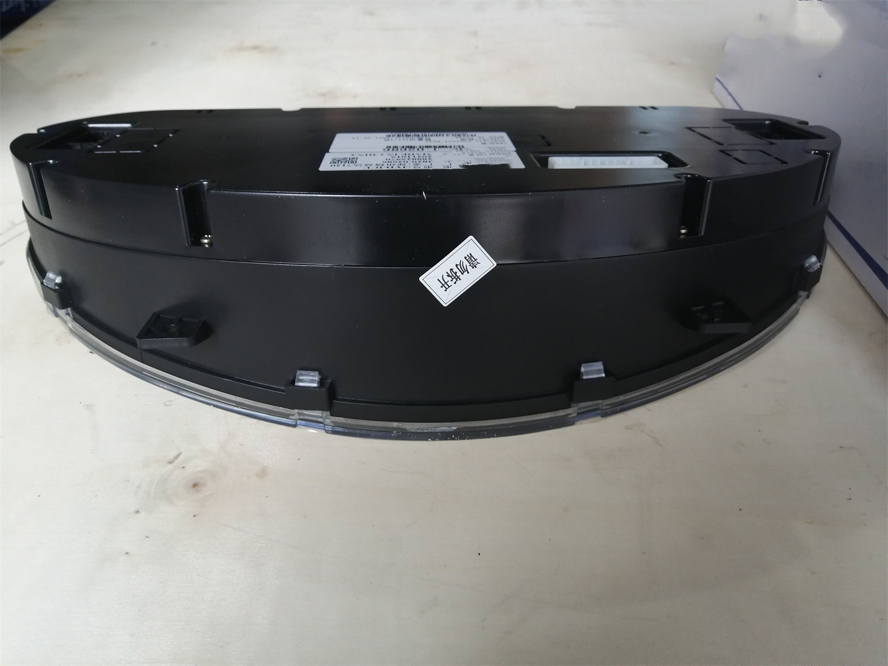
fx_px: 693
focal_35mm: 27
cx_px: 444
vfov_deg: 51.4
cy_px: 333
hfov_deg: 65.3
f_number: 1.8
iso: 125
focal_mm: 3.88
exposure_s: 1/50
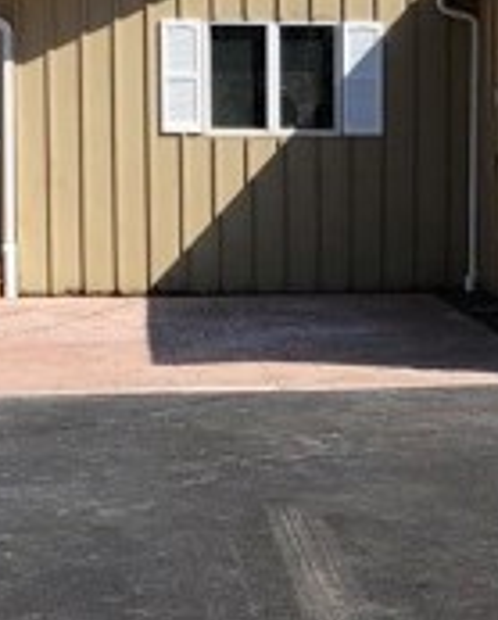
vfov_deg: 15.8
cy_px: 423
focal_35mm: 121
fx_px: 2223
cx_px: 459
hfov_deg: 12.7
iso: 20
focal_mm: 4
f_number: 1.8
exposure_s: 1/1429
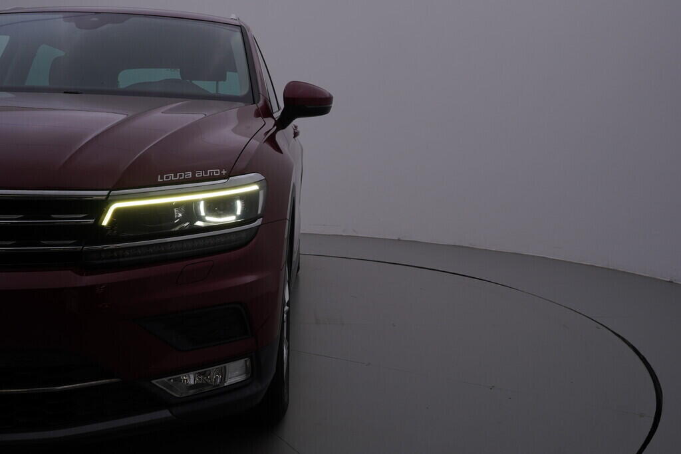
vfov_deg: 36.9
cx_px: 340
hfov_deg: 53.1
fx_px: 681
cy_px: 227
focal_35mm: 36
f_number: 6.3
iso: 125
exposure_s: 1/200
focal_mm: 24
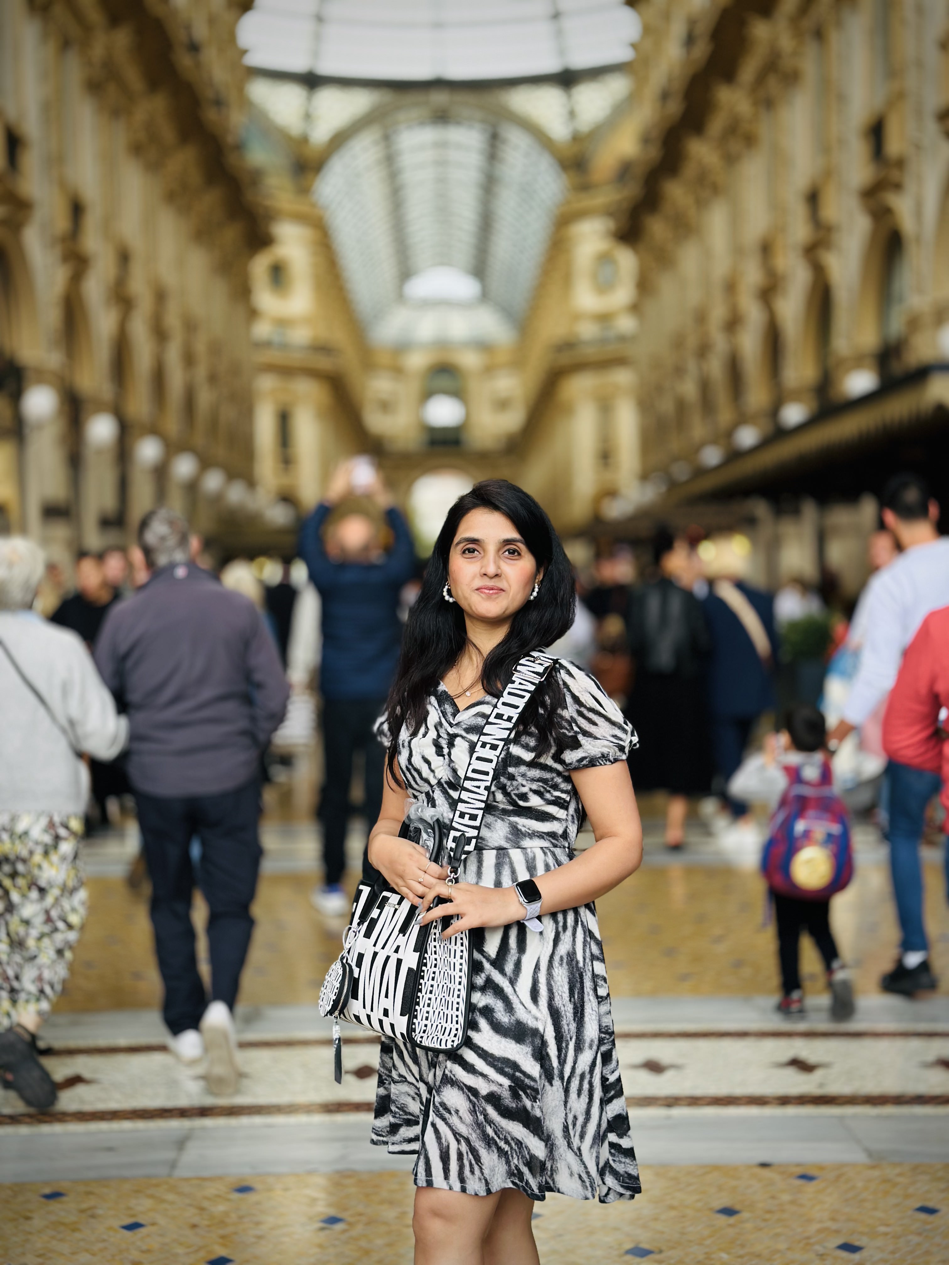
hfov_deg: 30.3
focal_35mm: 48
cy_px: 632
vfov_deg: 39.7
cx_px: 474
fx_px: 1755
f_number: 1.78
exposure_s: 1/121
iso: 80
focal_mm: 6.86
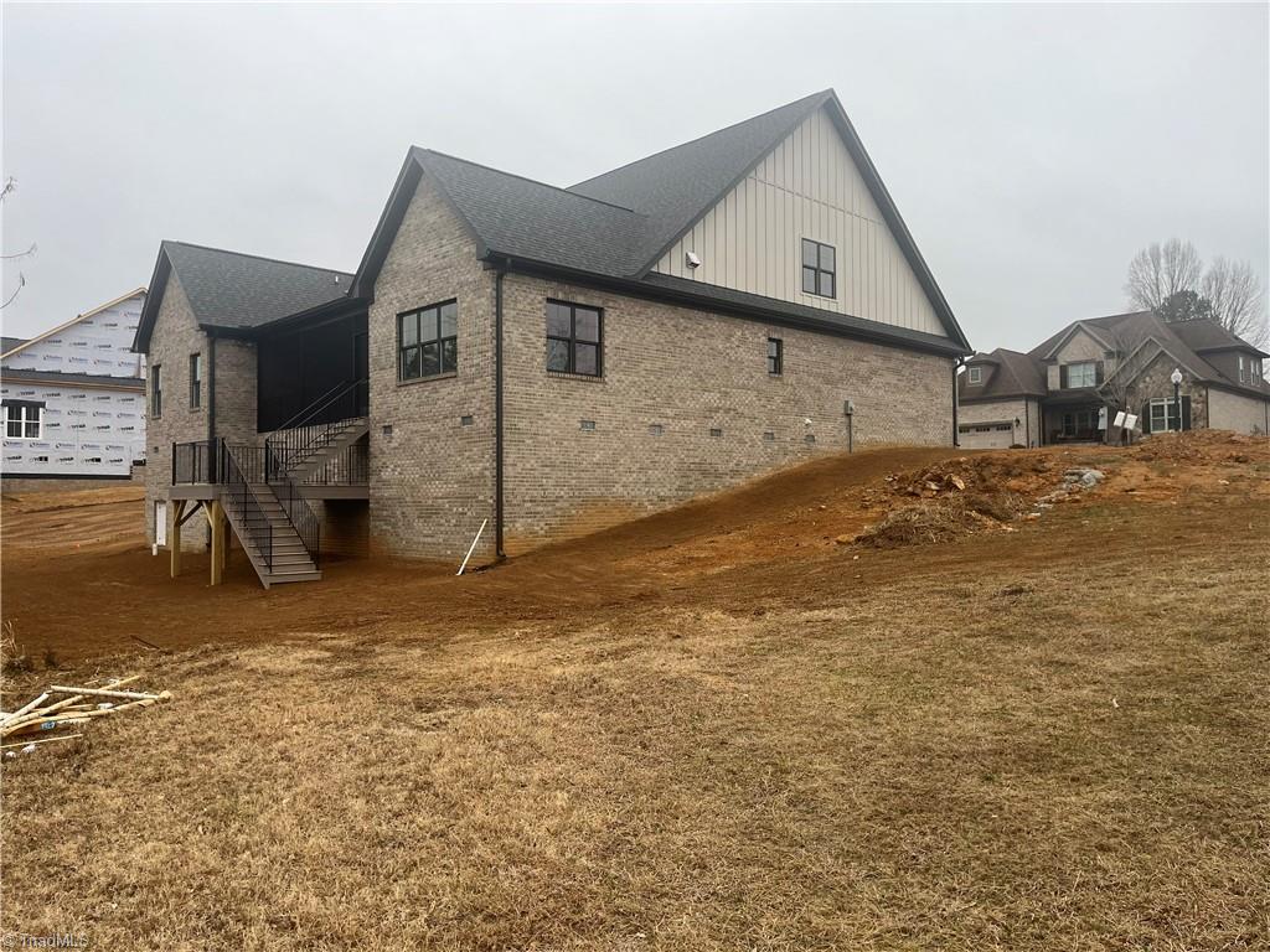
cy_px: 476
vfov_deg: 53.1
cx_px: 635
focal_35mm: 26
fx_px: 954
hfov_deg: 67.3
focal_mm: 5.1
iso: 50
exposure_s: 1/467
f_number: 1.6
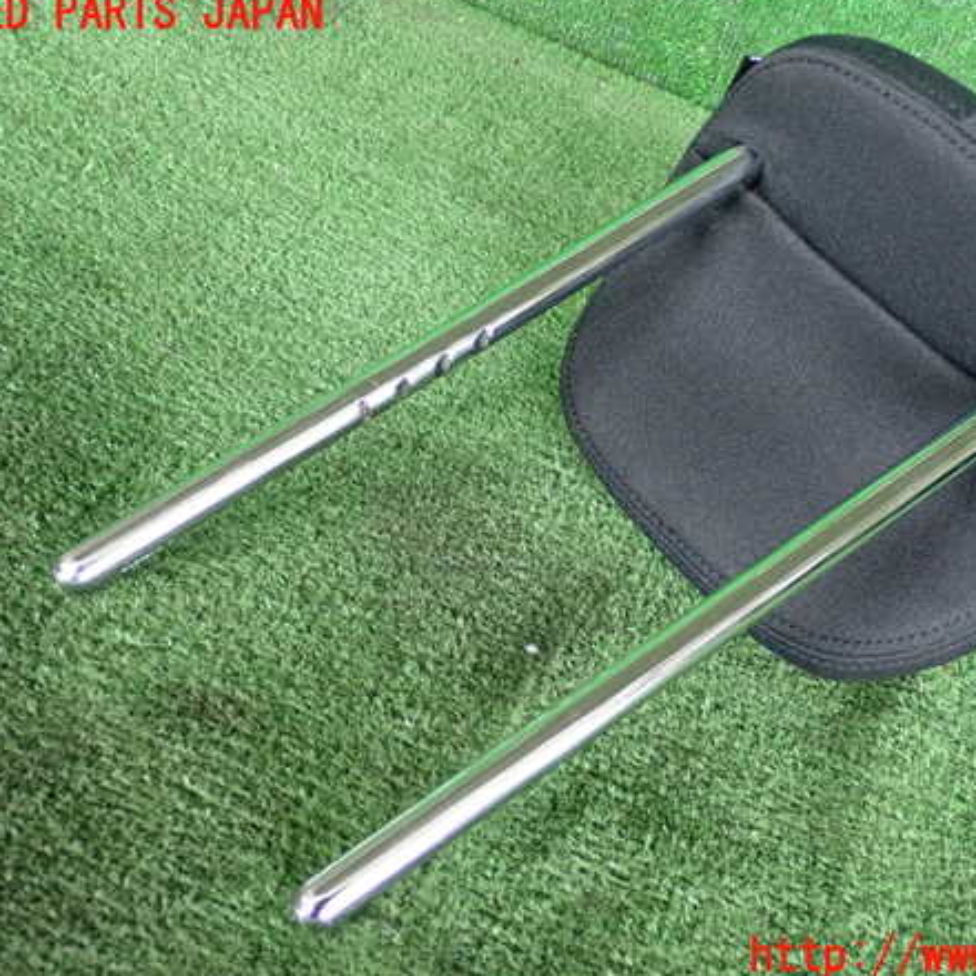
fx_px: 1691
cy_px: 486
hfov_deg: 32.1
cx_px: 586
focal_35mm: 53
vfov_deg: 32.2
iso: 800
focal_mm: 7.84
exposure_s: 1/125
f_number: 2.9
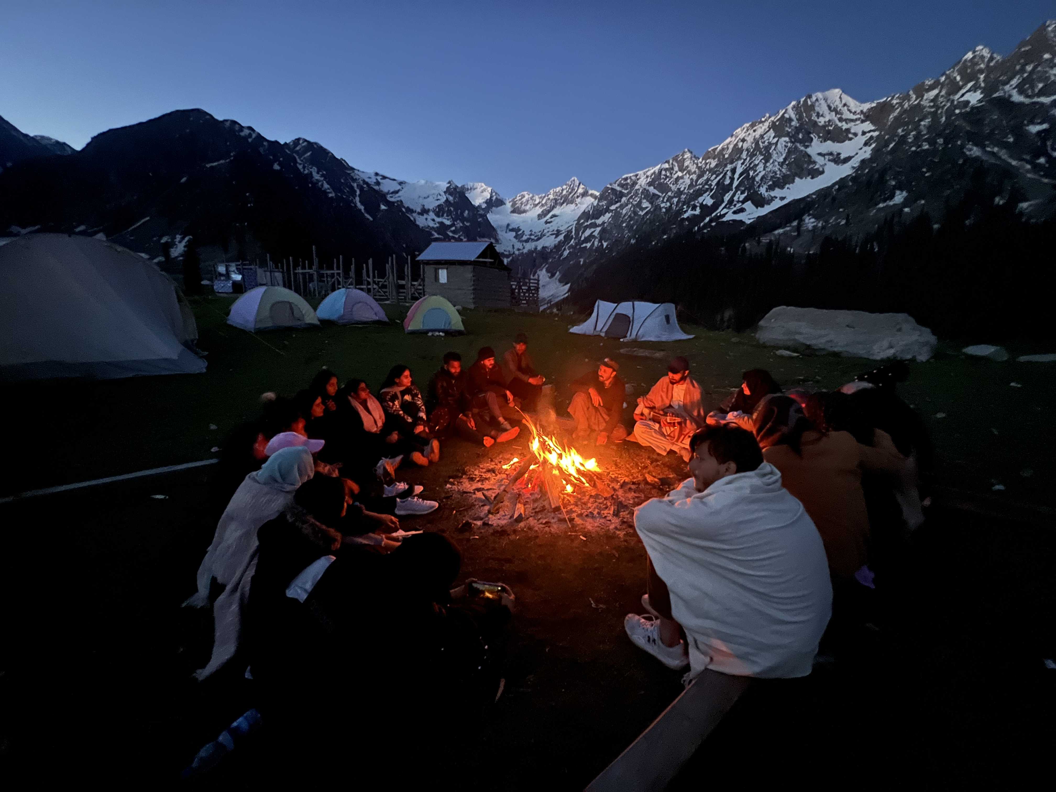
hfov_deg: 106.2
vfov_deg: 89.9
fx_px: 397
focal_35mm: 13
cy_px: 396
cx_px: 528
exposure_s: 1/9
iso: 1250
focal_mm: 1.57
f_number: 1.8
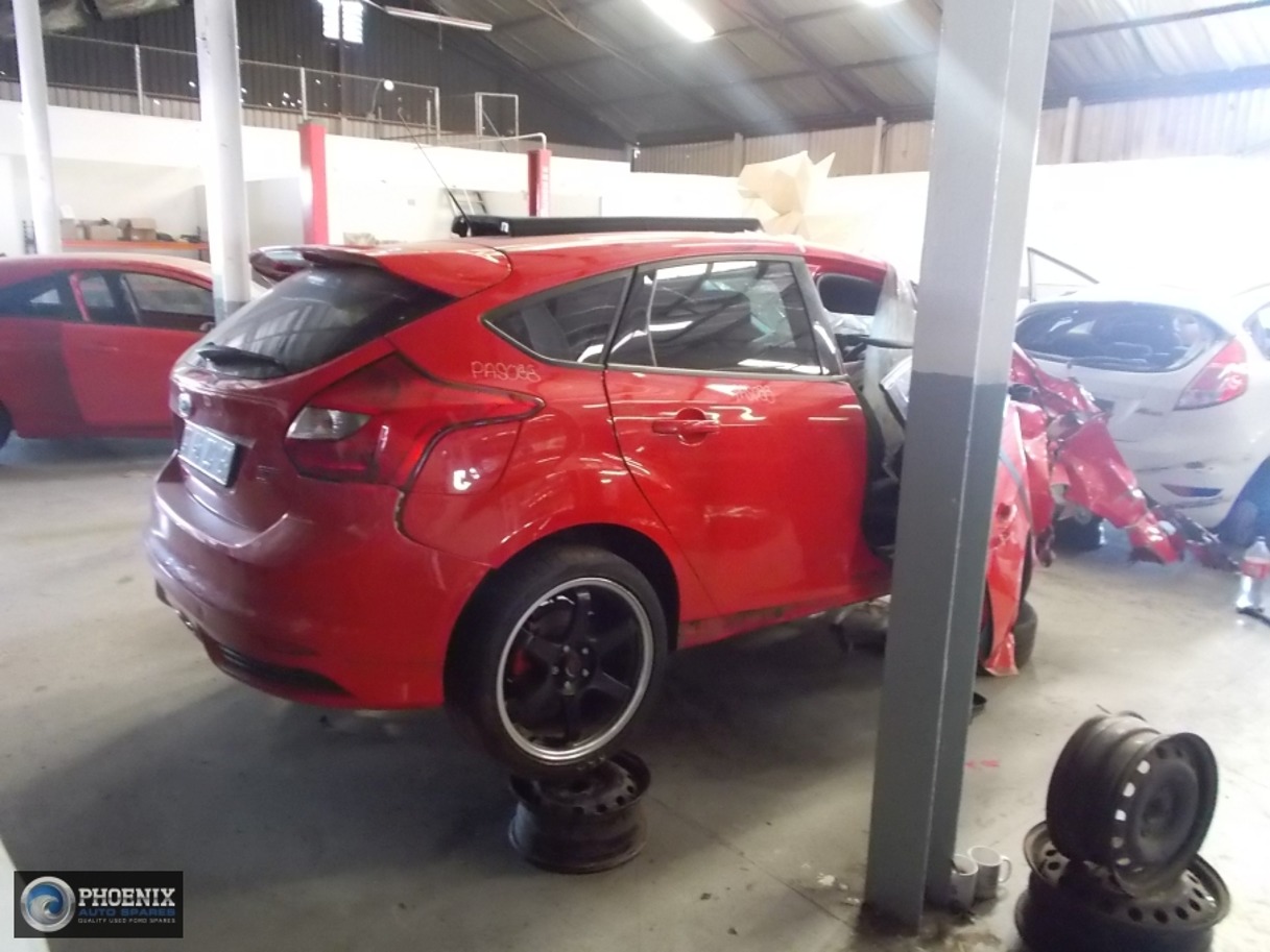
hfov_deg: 67.3
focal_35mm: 26
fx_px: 954
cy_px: 476
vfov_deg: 53.1
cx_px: 635
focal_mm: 4.6
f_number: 3.2
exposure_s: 1/25
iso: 800
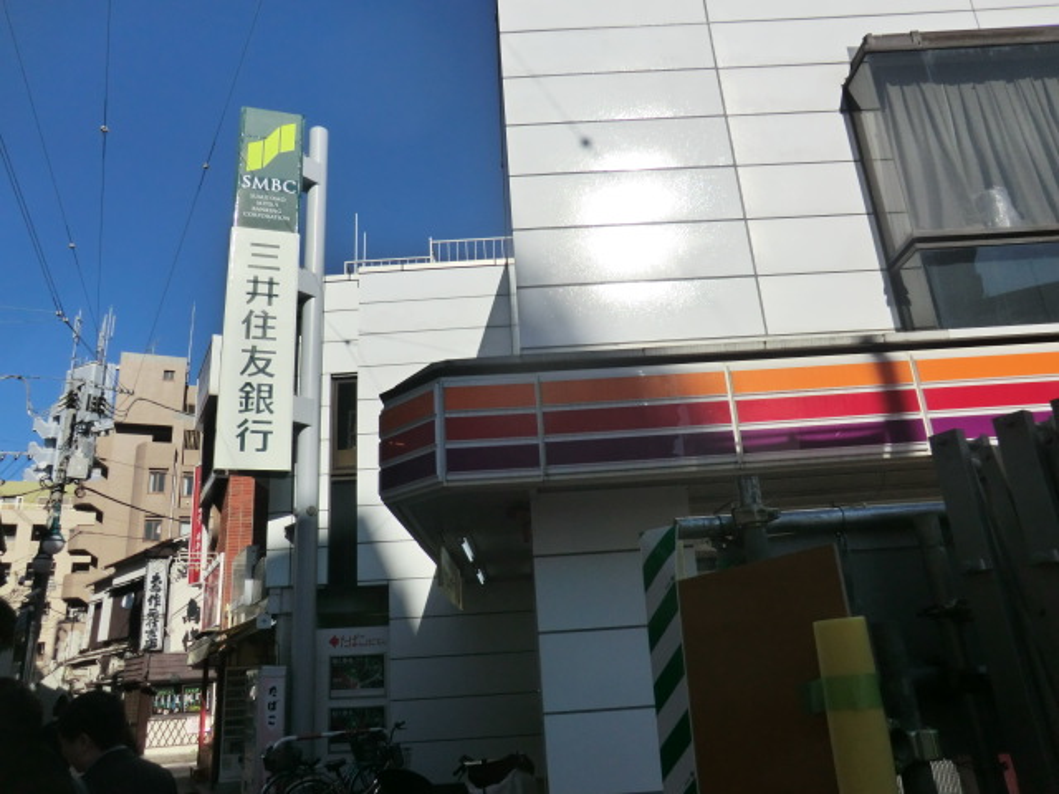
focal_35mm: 24
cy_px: 397
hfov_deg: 71.6
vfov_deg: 56.8
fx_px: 734
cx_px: 530
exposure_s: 1/640
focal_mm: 4.3
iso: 80
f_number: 7.5
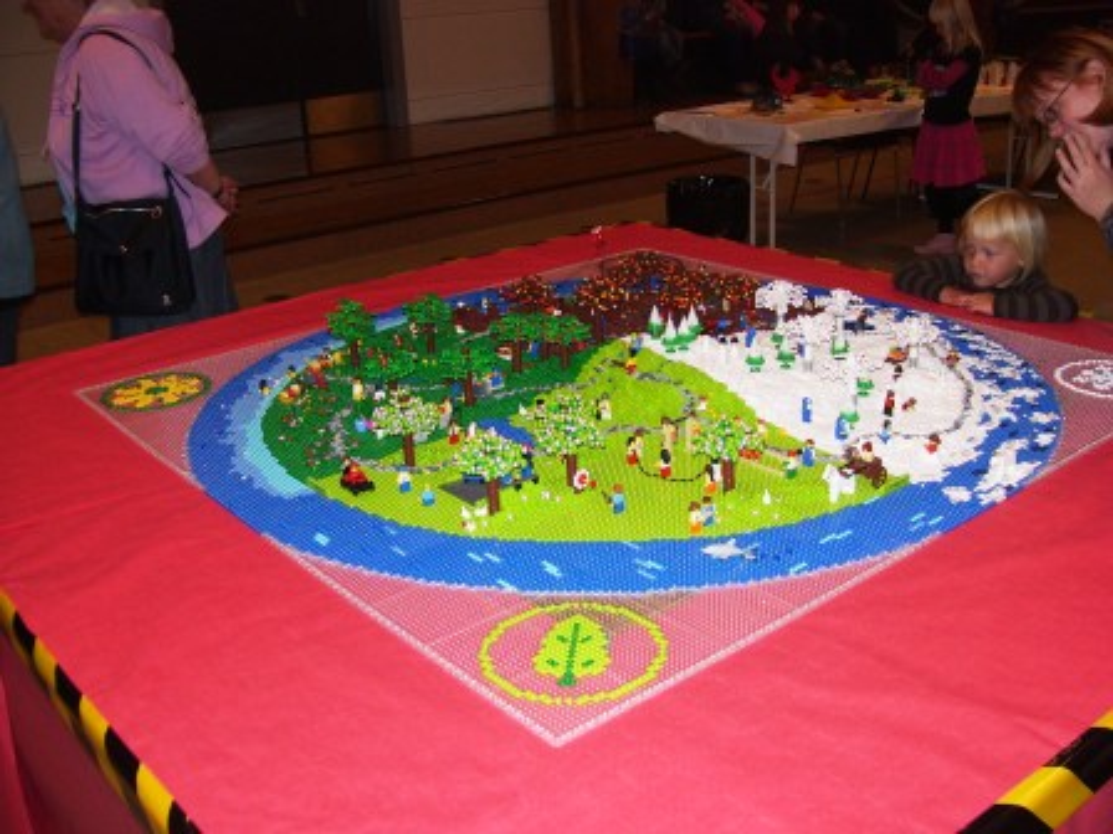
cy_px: 417
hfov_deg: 51.4
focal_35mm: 36
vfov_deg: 39.7
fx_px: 1157
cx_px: 556
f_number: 2.7
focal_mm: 6
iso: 80
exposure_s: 1/60
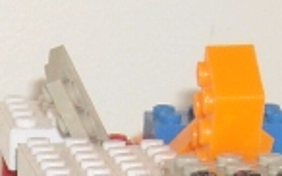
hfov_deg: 7.3
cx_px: -129
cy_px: 309
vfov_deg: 4.6
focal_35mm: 285
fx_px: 2189
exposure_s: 1/60
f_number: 3.2
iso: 200
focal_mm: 7.92
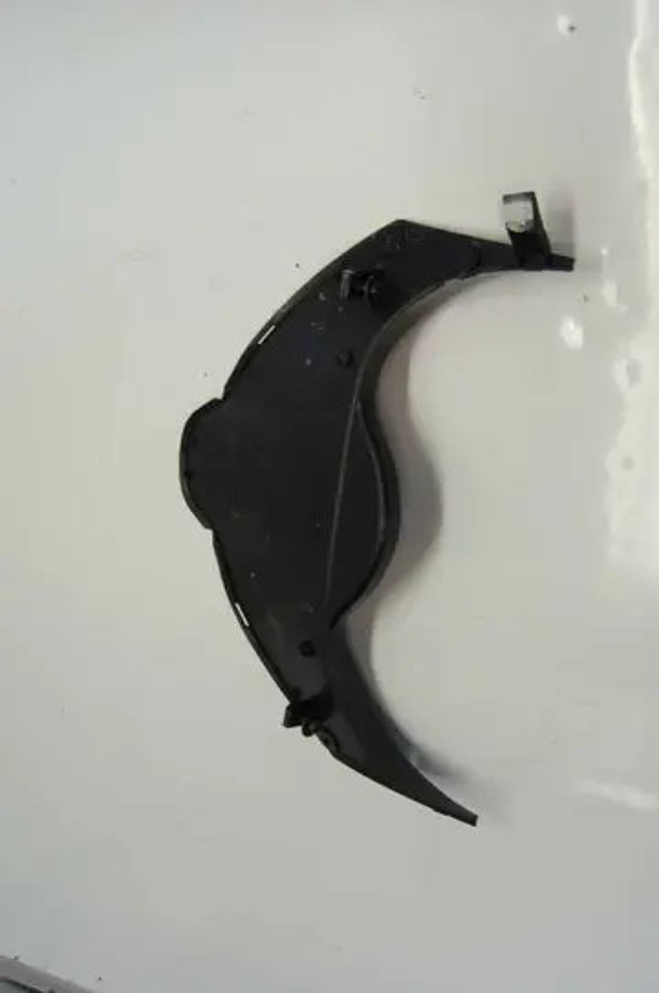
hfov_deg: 31.8
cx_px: 330
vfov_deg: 46.5
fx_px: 1158
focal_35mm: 42
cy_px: 496
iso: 400
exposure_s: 1/60
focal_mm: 28
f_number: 4.2
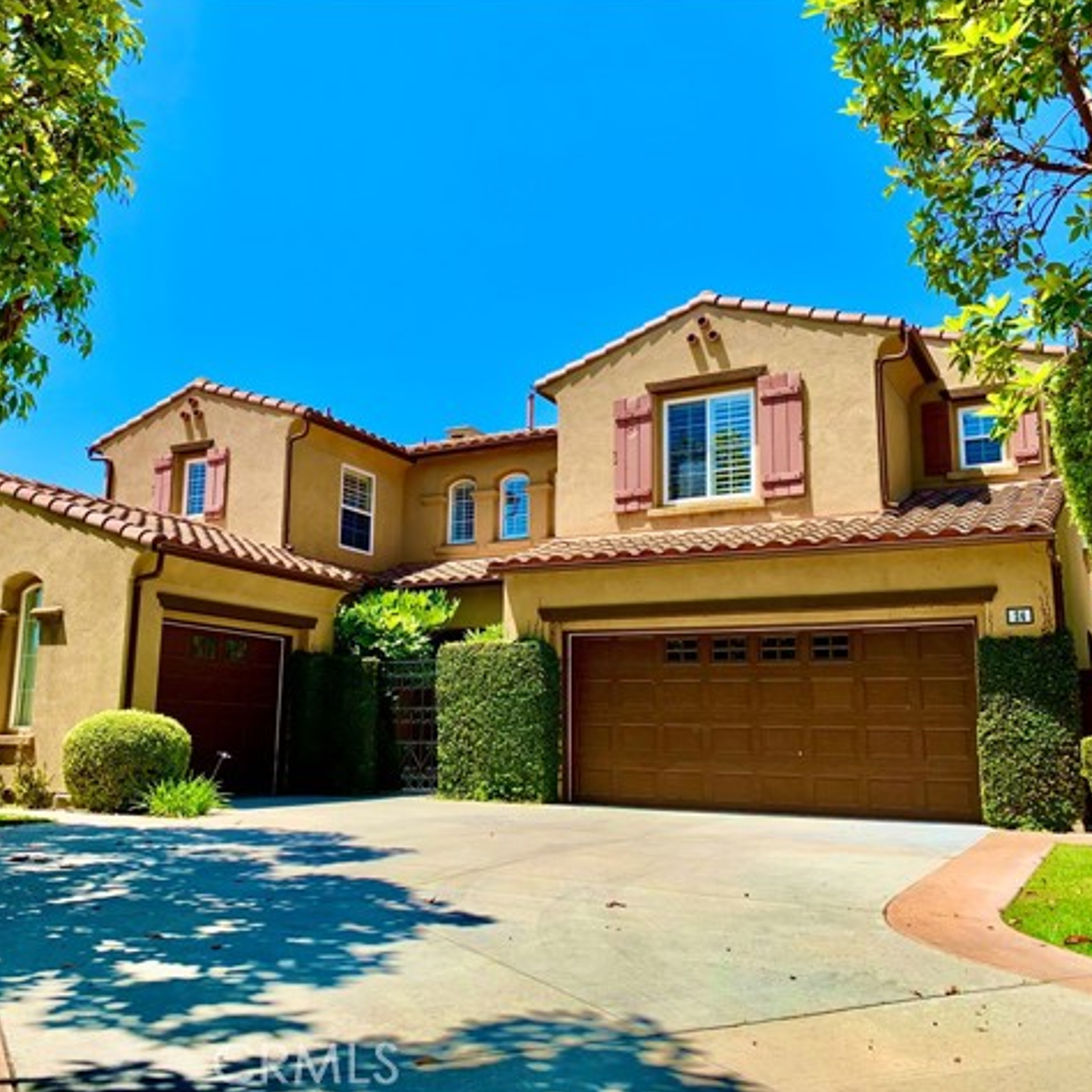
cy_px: 544
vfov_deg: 52.5
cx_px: 498
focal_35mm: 31
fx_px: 1106
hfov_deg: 52.5
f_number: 1.8
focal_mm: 4.25
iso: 25
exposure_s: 1/1610
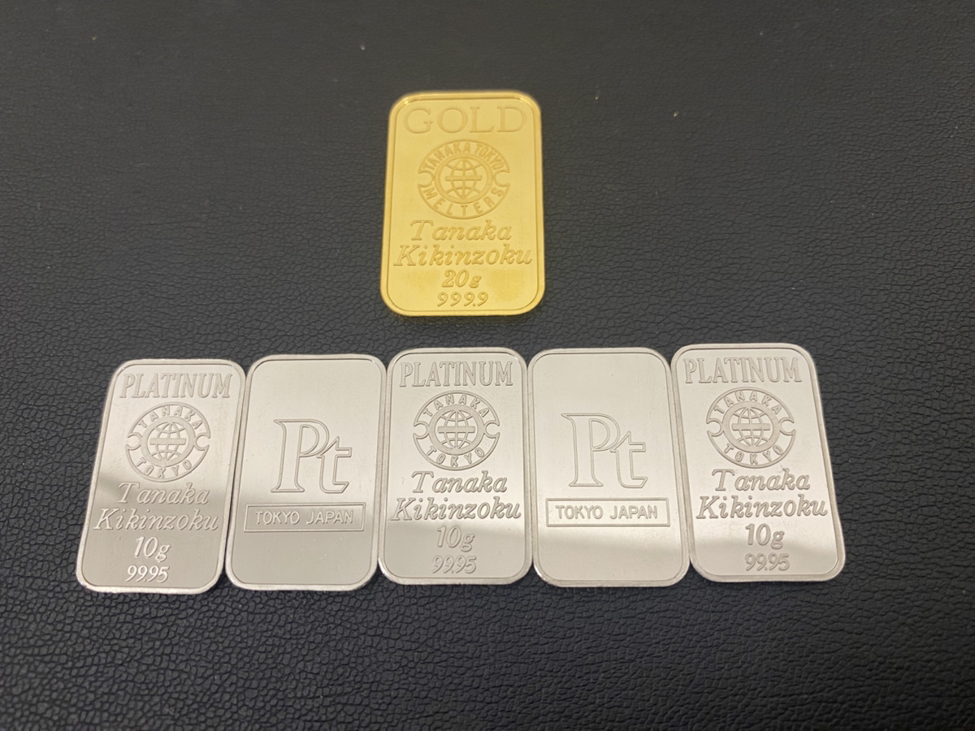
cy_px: 366
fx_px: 704
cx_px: 488
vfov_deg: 54.9
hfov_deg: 69.4
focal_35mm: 25
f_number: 1.8
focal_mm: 4.25
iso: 64
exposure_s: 1/50
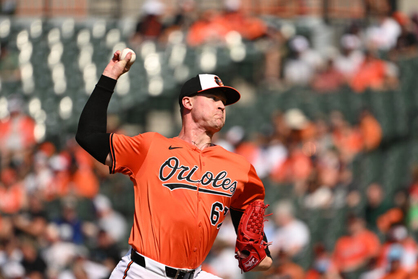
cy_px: 140
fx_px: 6442
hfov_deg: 3.7
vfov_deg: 2.5
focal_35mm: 555
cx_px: 209
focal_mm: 370
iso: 160
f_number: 4
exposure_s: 1/2000
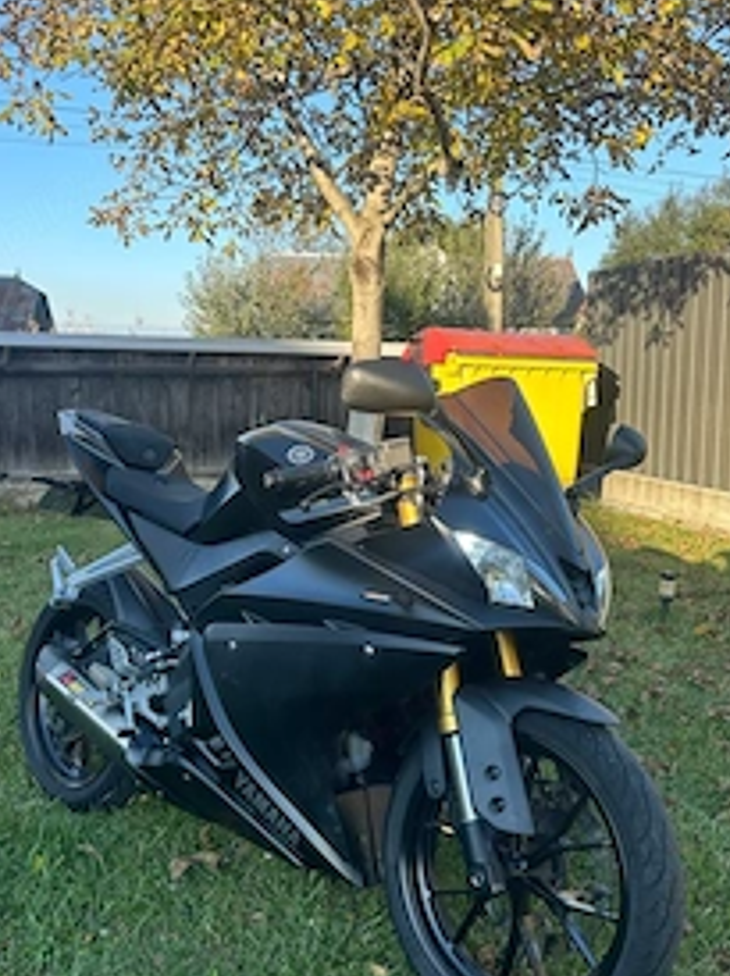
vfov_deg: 49.0
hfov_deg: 37.6
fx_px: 1070
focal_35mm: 38
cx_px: 402
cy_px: 527
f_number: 1.5
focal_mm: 5.7
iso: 50
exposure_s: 1/866
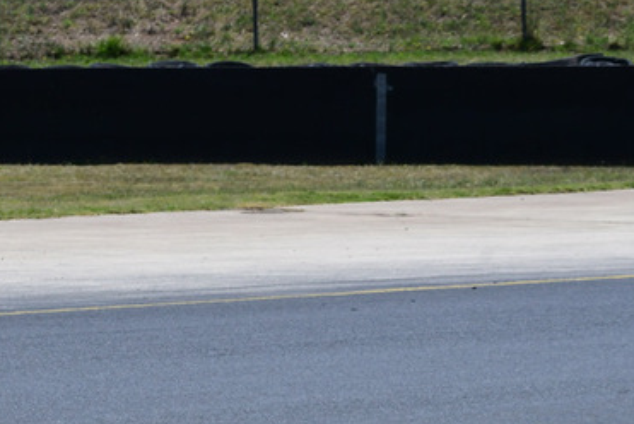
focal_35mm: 647
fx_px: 11403
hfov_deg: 3.2
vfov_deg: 2.1
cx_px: 130
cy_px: 282
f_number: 11
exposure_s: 1/640
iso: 320
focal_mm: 200
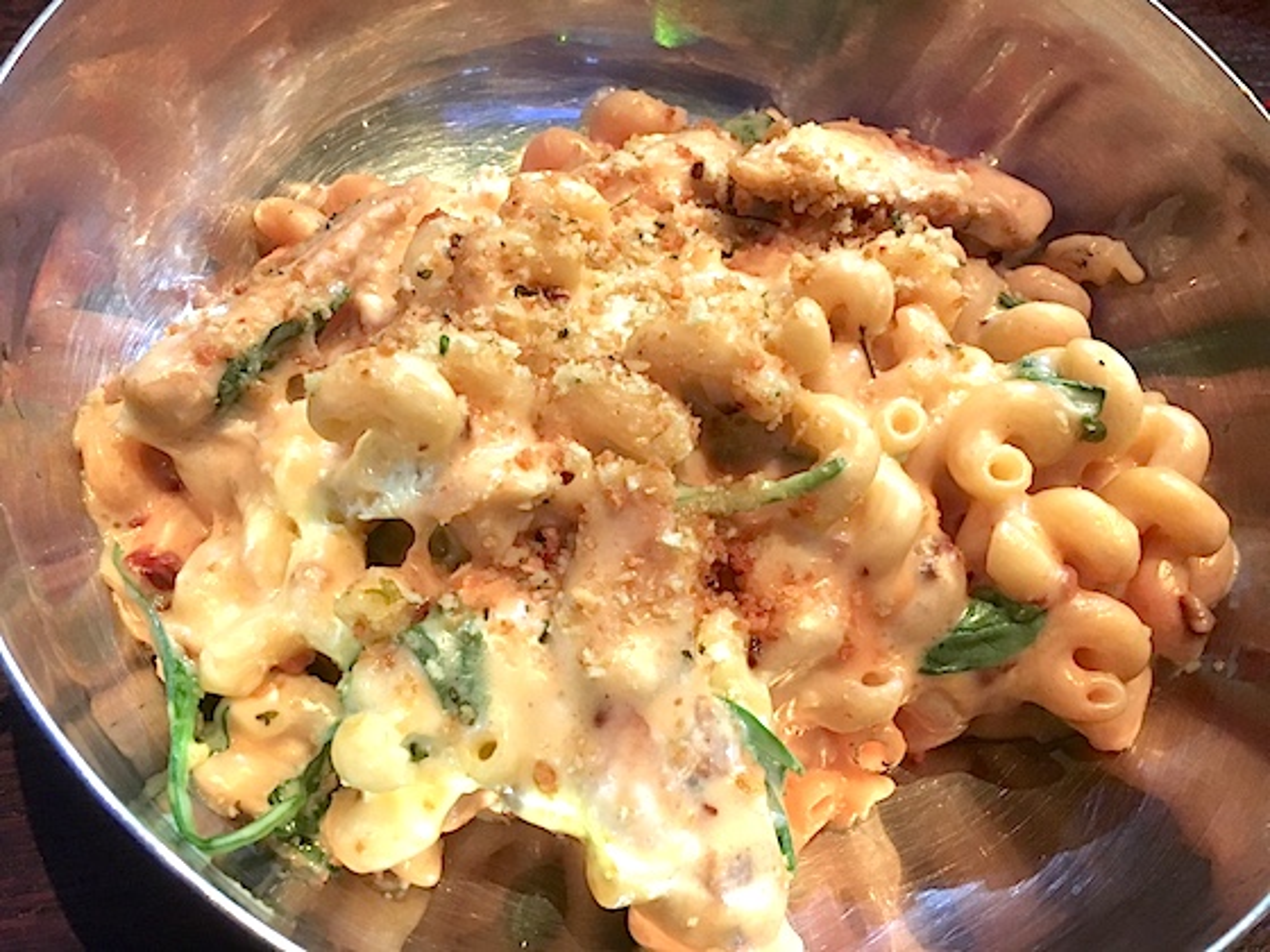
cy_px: 476
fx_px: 1064
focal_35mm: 29
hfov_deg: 61.7
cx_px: 635
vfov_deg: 48.2
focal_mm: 4.15
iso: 200
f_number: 2.2
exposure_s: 1/20
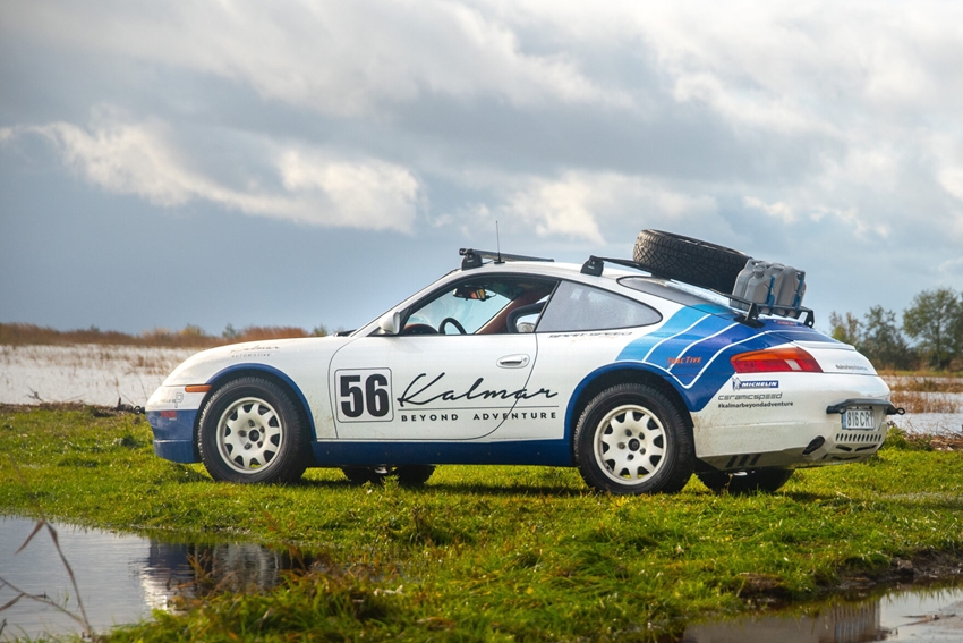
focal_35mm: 82
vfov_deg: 16.7
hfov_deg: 24.8
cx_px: 482
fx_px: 2194
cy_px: 322
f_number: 4
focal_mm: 82
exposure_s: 1/1600
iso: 500
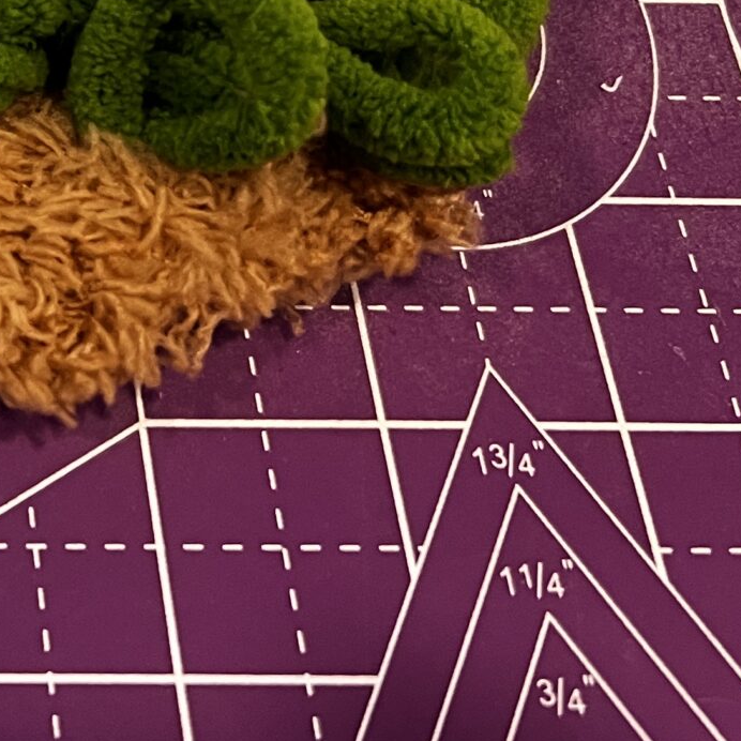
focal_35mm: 85
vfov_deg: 19.1
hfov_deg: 17.9
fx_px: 2059
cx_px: -426
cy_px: -180
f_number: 1.5
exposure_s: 1/60
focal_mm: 5.7
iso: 125
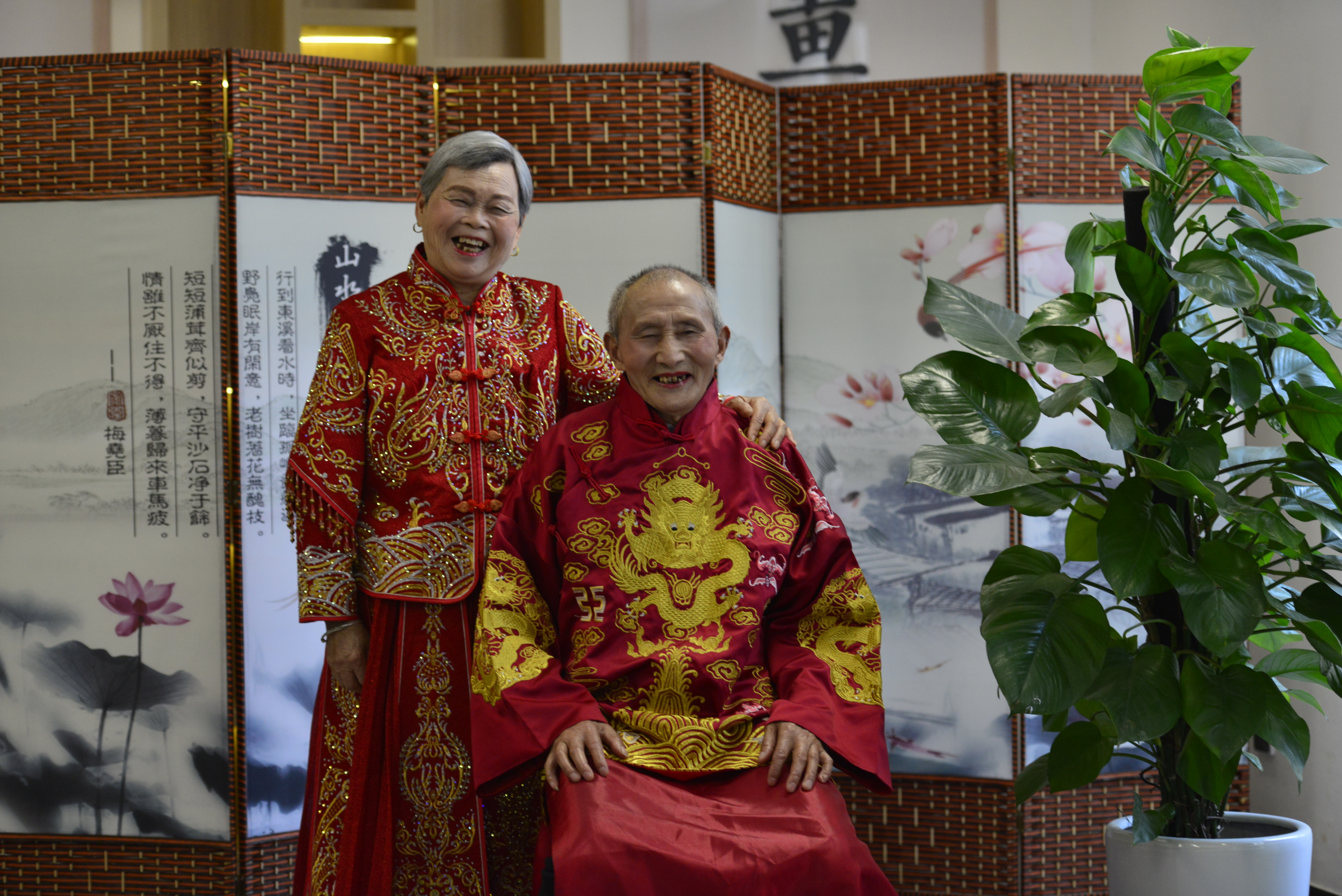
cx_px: 671
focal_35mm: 82
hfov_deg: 24.8
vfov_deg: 16.7
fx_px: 3058
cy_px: 448
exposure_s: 1/200
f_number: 2.8
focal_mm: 82
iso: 1600
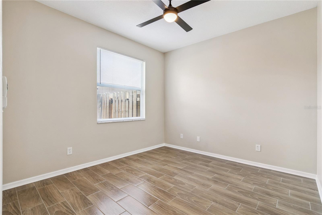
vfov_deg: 73.7
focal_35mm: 16
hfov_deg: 96.7
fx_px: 143
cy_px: 108
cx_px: 161
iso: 800
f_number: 10
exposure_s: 1/25
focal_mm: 16
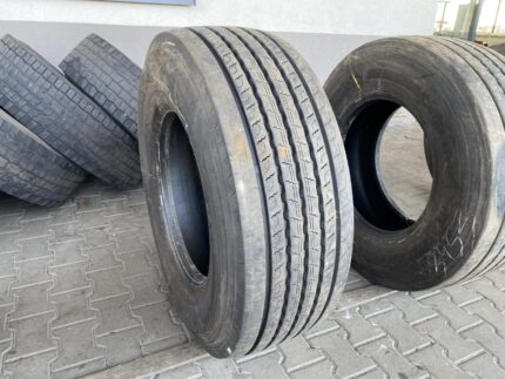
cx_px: 252
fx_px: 380
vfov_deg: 53.1
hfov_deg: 67.3
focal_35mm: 26
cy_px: 190
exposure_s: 1/121
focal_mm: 4.25
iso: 80
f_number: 1.8
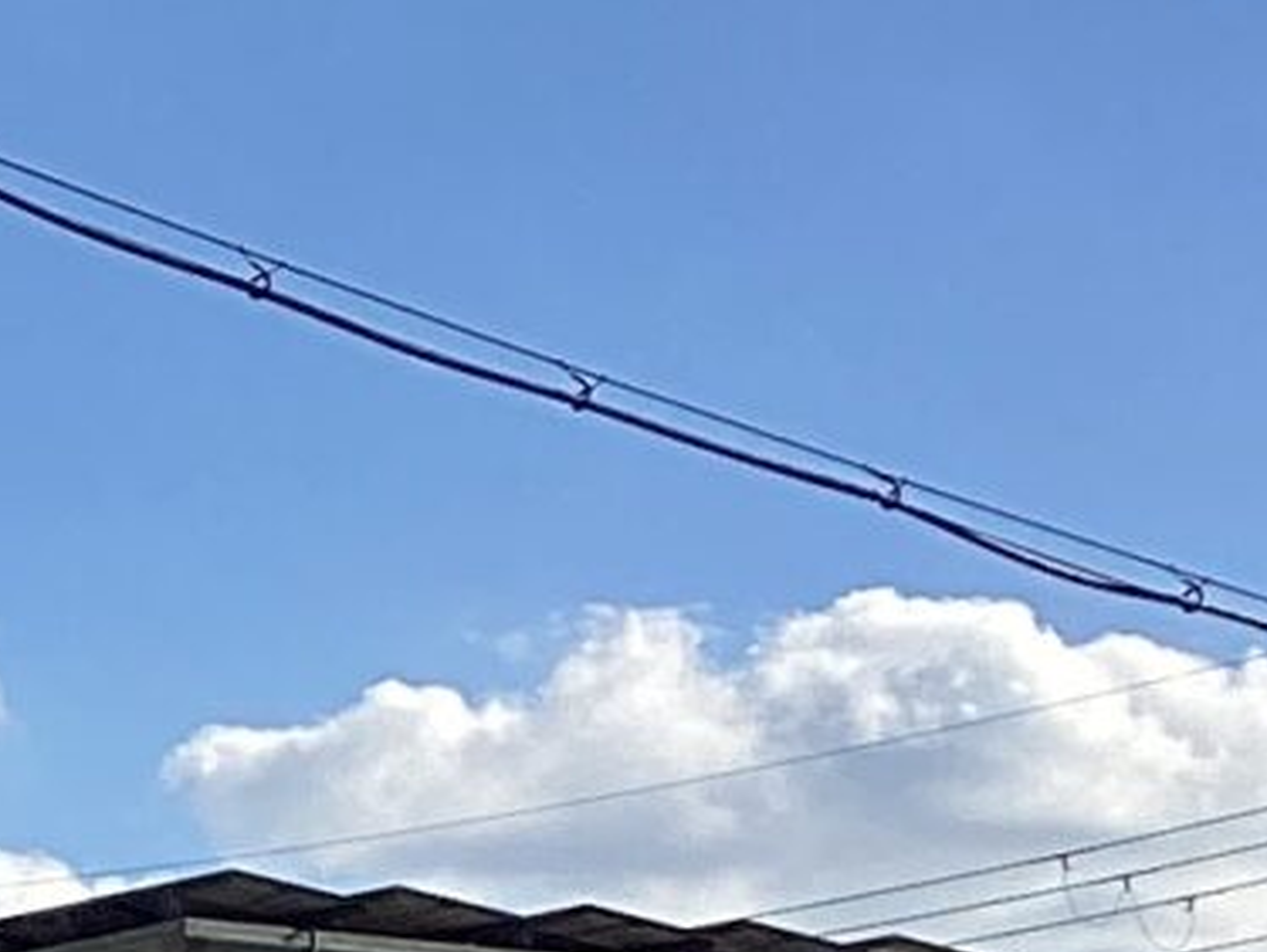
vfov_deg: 6.9
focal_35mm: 212
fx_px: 7765
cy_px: 1484
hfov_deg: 8.7
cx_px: -1436
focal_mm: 3.3
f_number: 2.4
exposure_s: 1/1631
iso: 25
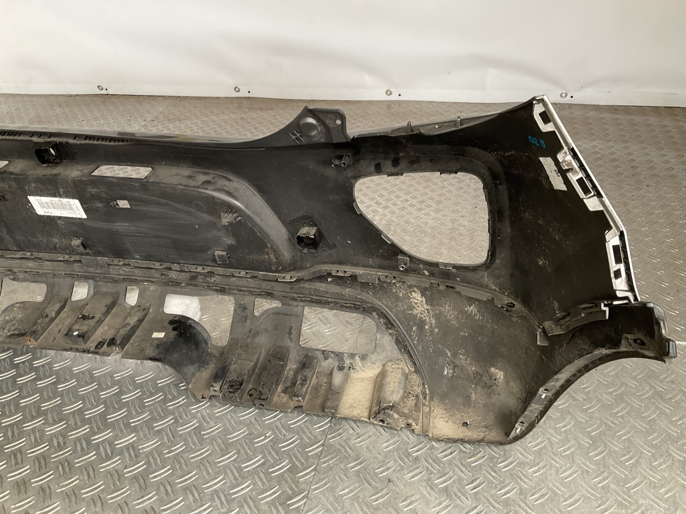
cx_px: 343
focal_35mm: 29
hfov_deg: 61.7
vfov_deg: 48.2
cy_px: 257
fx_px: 575
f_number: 1.8
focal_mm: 3
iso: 64
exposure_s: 1/50
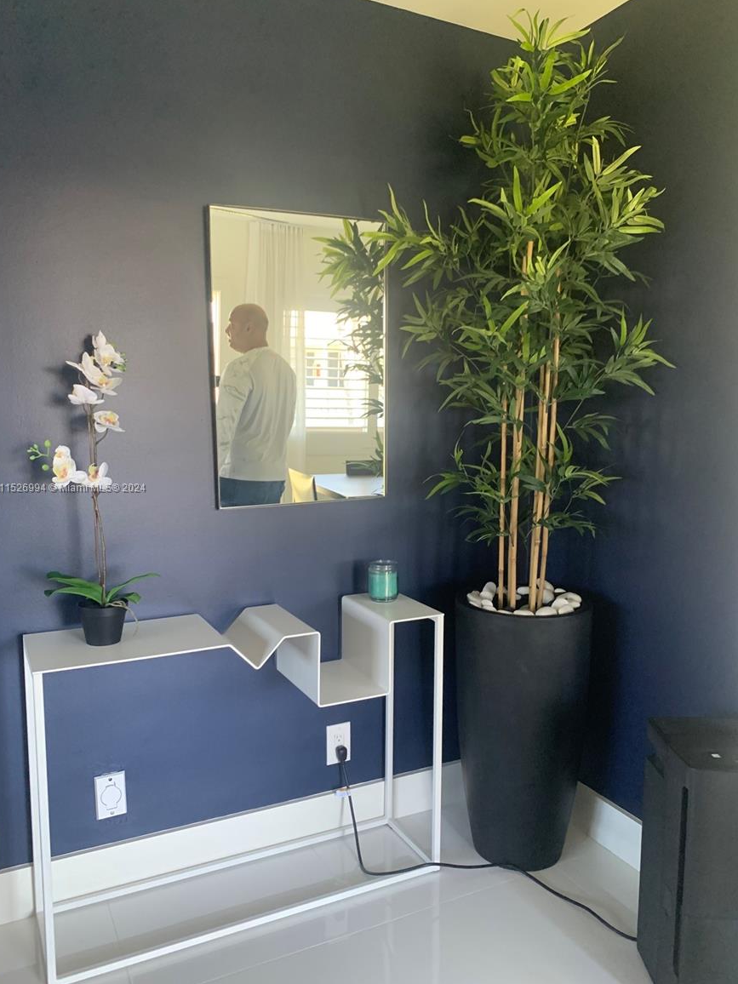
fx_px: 768
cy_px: 489
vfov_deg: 65.3
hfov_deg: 51.4
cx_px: 373
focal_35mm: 27
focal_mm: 4.25
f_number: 1.8
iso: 200
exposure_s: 1/60
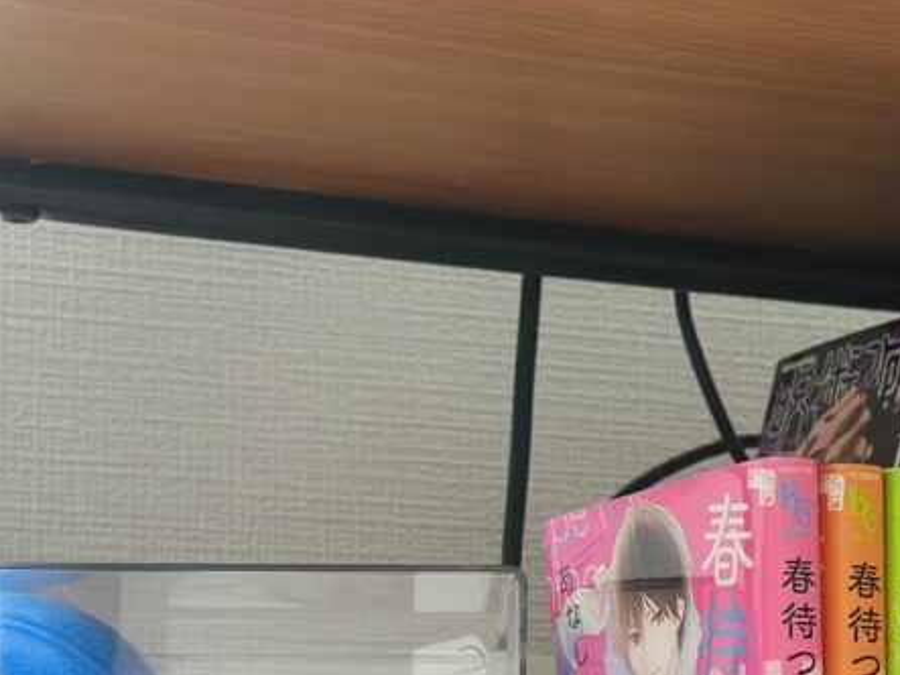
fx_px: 2885
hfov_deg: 17.6
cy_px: 610
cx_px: 746
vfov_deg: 13.2
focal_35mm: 111
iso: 320
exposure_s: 1/40
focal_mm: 6.86
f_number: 1.78
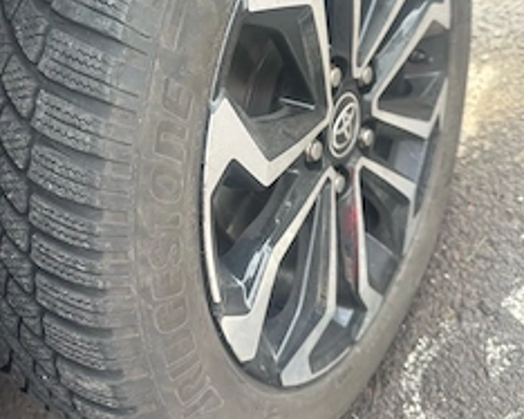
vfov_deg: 36.6
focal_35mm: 40
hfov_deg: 45.6
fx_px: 620
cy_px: 114
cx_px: 210
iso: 64
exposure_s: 1/121
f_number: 1.78
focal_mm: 6.86
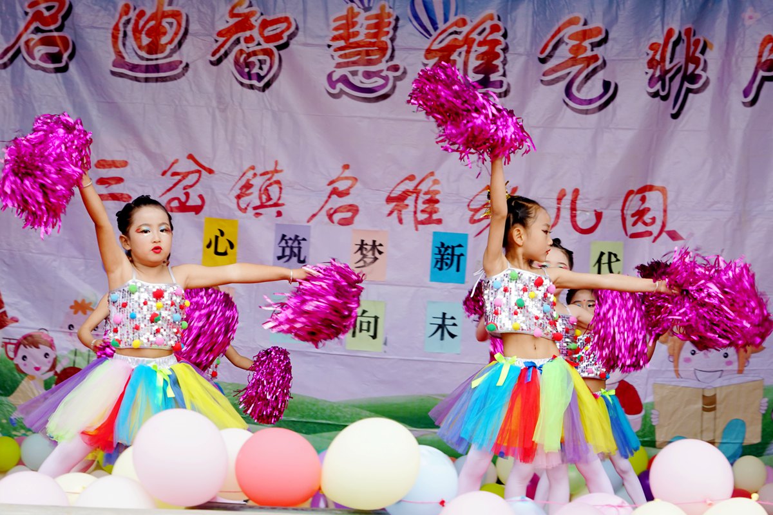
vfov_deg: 15.2
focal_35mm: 90
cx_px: 386
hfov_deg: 22.6
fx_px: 1932
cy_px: 258
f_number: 6.7
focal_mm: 90
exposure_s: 1/125
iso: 500
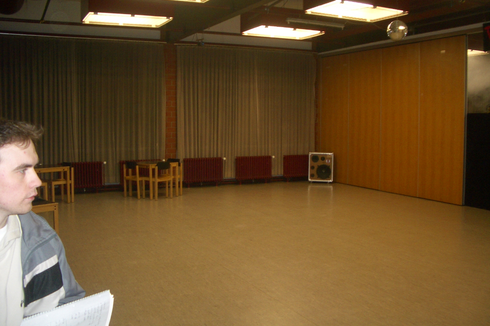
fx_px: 504
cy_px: 164
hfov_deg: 51.9
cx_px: 247
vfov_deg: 35.9
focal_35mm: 37
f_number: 2.6
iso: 100
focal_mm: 5.8
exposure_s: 1/60
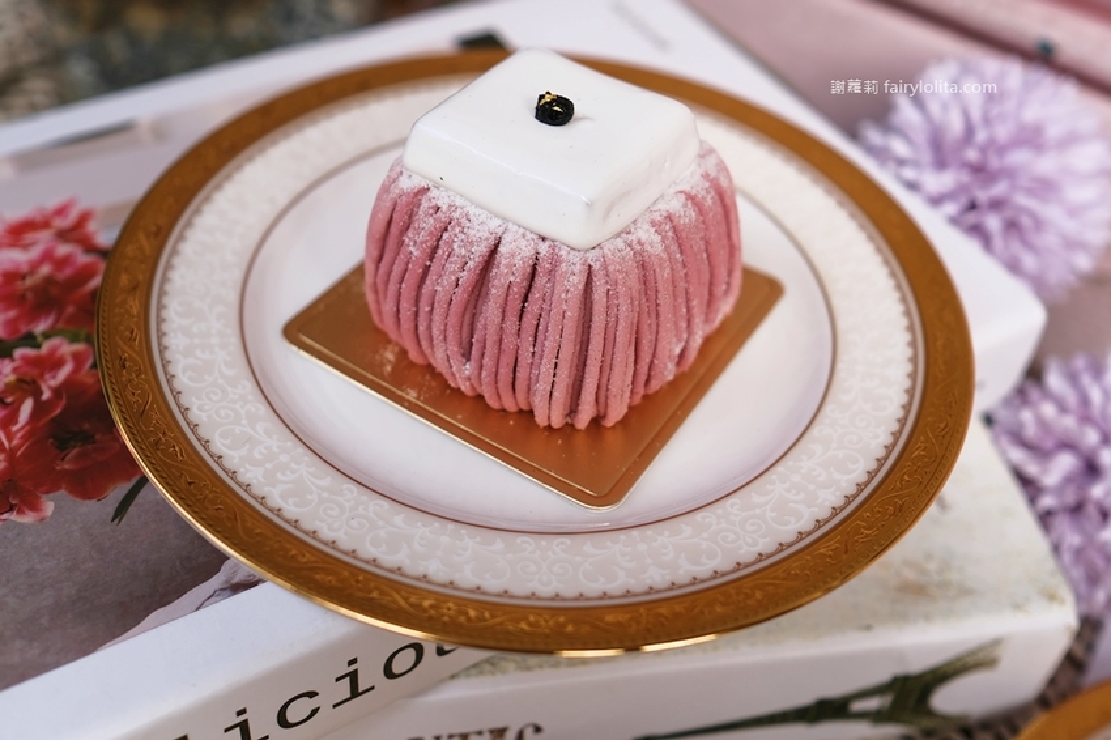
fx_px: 1080
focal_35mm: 35
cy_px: 370
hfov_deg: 54.5
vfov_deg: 37.8
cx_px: 556
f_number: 2.8
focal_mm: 23
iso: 100
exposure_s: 1/250
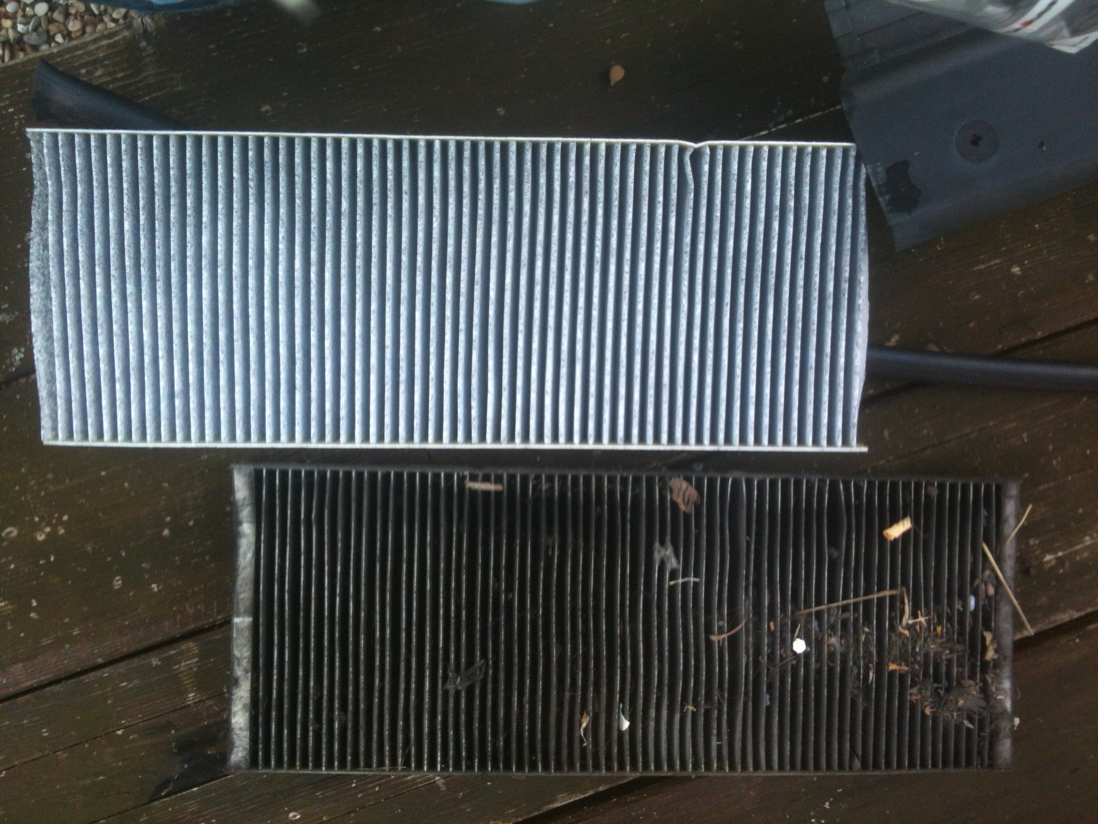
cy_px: 412
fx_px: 1110
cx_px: 549
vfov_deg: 40.7
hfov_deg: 52.6
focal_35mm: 35
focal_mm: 3.85
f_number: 2.8
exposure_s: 1/60
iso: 80
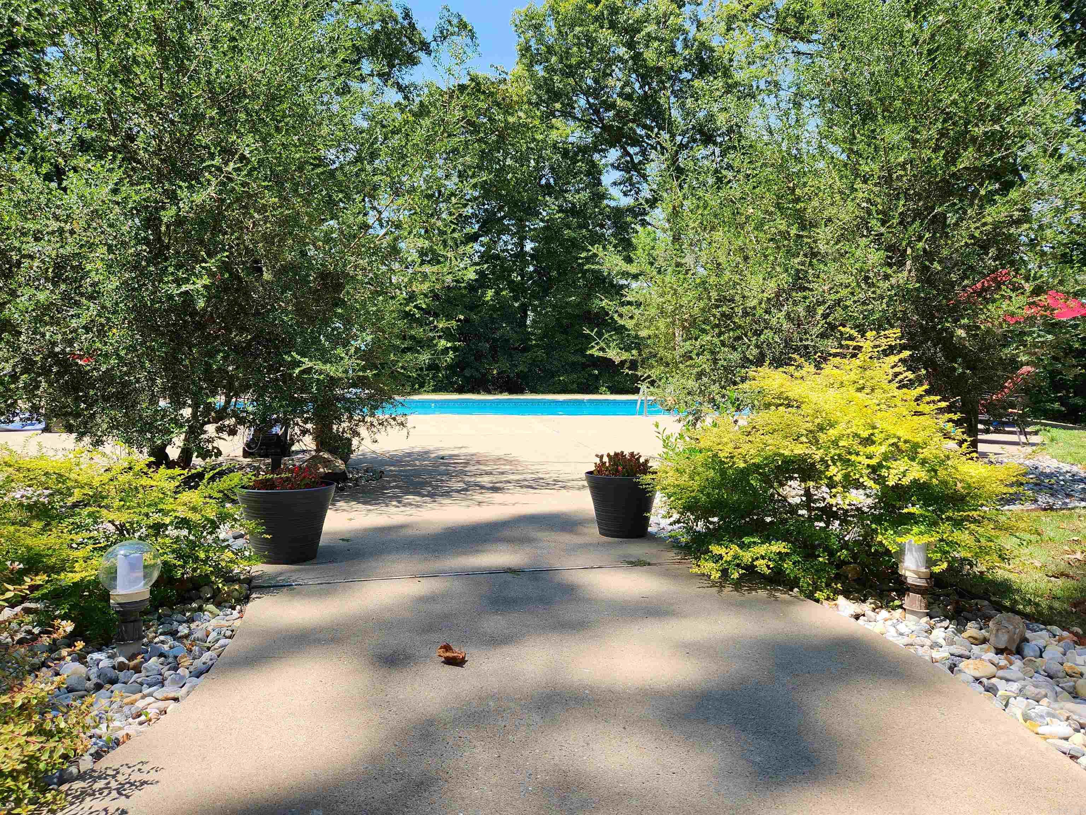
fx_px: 722
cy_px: 408
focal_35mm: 23
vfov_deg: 58.9
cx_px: 543
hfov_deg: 73.9
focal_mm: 5.4
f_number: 1.8
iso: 20
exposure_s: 1/876
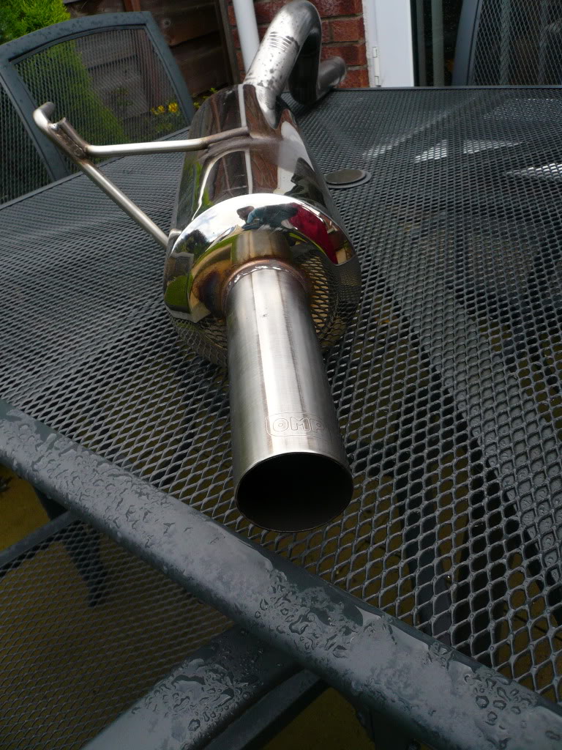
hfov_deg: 49.7
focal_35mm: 28
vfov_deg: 63.4
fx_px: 606
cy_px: 375
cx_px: 281
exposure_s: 1/400
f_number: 2.8
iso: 100
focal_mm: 4.6
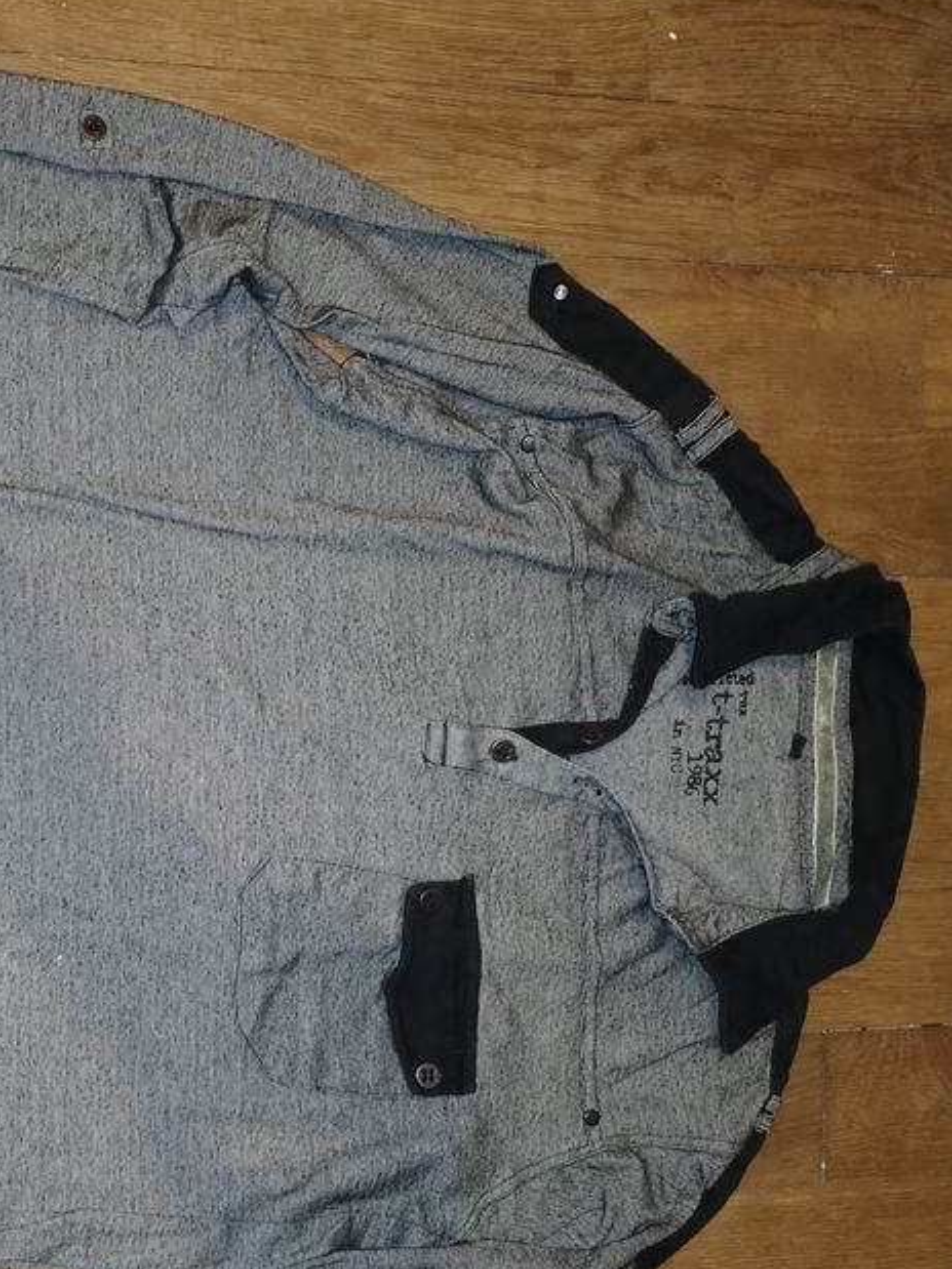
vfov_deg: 44.4
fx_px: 1541
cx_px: 197
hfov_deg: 33.4
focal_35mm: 42
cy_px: 802
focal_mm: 4.75
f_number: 1.8
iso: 1746
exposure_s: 1/20
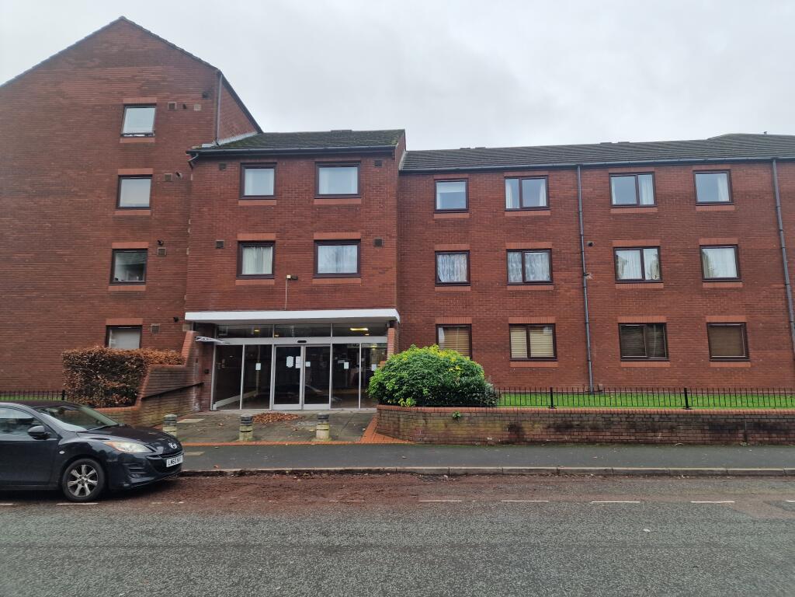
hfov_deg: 73.9
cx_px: 398
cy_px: 298
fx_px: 528
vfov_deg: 58.9
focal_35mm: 23
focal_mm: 6.4
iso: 50
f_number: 1.8
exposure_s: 1/180
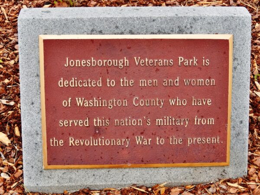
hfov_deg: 37.5
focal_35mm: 51
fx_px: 383
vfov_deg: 28.6
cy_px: 98
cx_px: 130
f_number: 4.5
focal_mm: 9.2
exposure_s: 1/100
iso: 125
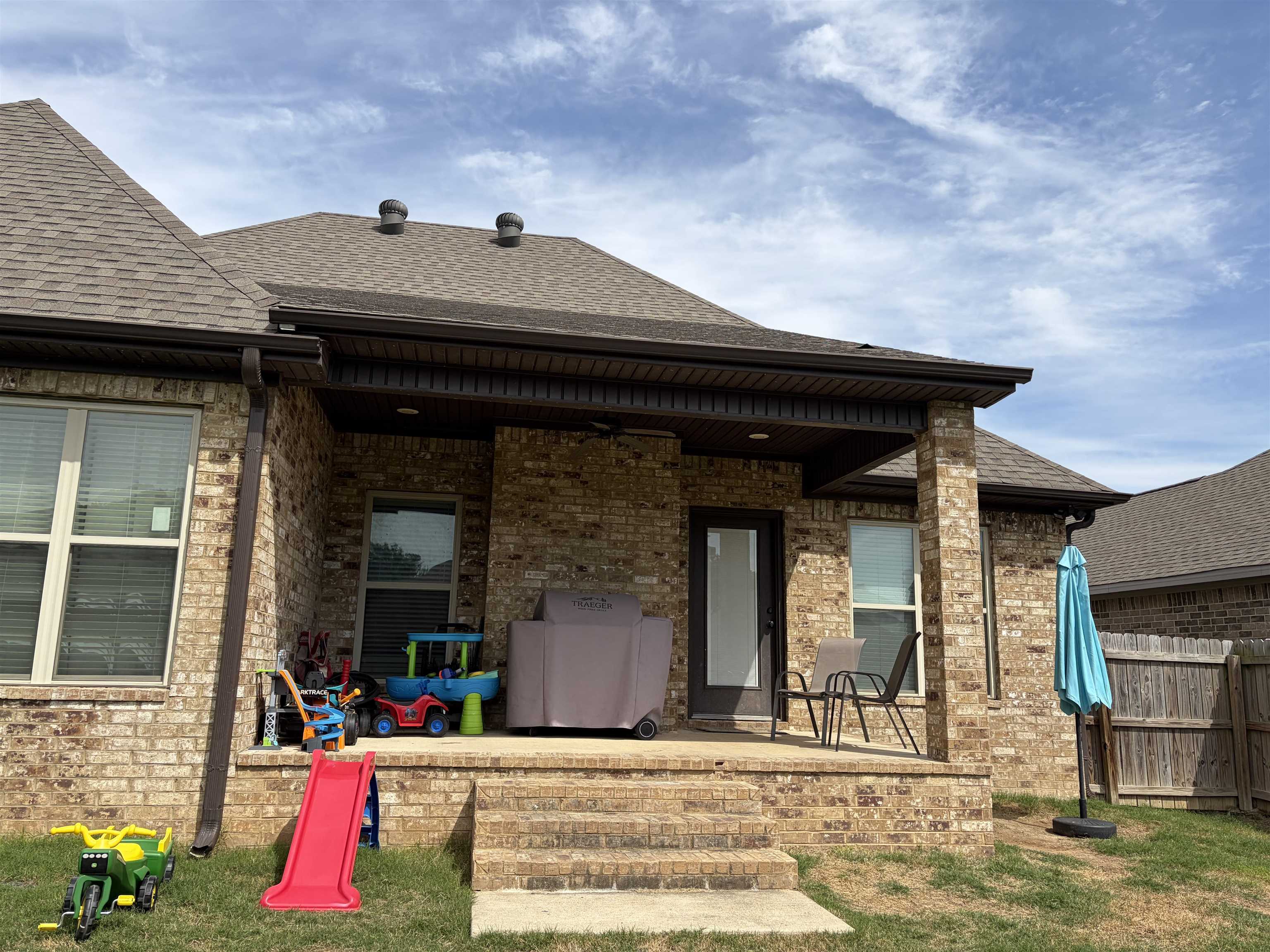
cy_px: 476
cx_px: 635
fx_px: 954
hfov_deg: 67.3
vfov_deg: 53.1
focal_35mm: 26
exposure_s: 1/3831
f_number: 1.6
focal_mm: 5.96
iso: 50
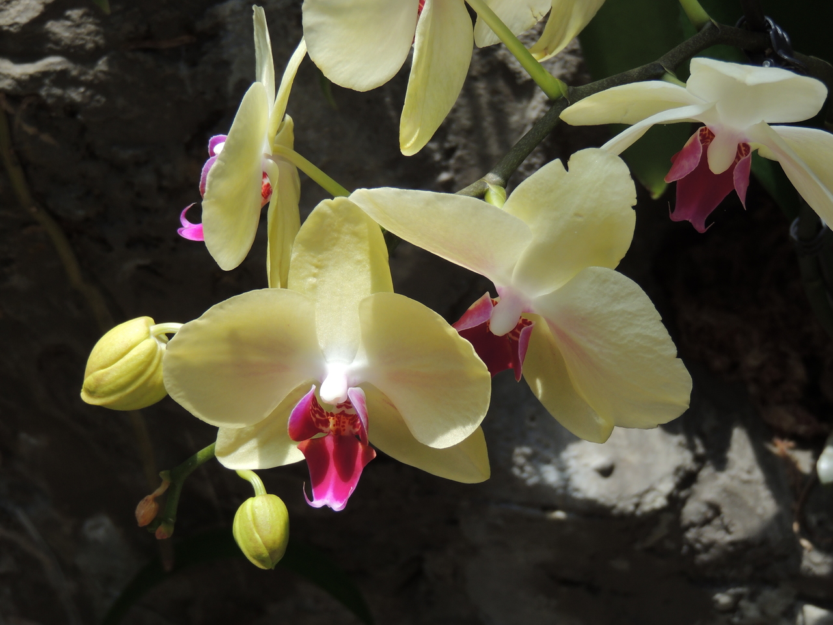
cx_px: 416
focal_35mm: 90
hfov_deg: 21.8
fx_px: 2166
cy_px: 312
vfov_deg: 16.4
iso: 100
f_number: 4.1
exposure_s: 1/500
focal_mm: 16
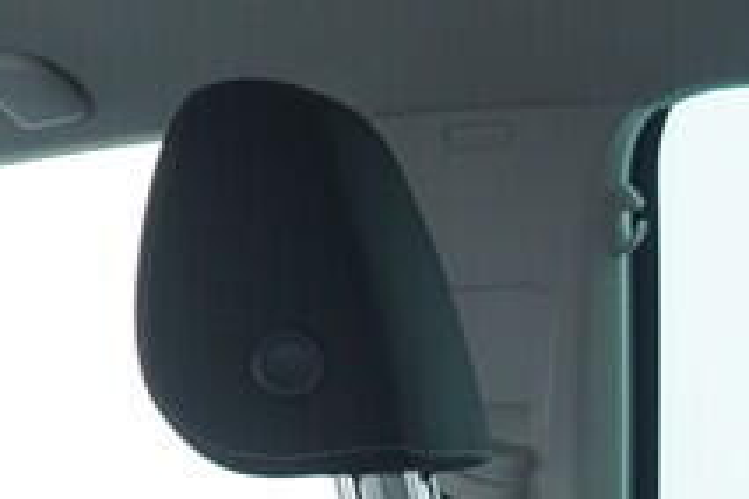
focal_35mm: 173
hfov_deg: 11.5
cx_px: 999
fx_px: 3599
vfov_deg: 7.5
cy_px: 1116
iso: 160
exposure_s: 1/40
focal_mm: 24
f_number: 2.8
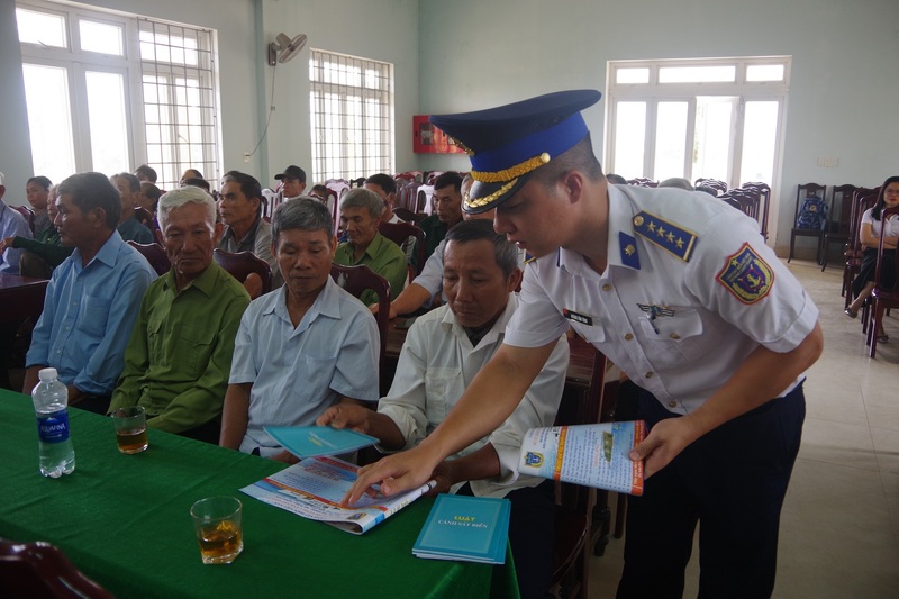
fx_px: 674
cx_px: 450
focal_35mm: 27
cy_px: 300
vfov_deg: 47.9
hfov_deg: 67.4
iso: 400
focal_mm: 18
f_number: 4
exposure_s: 1/60
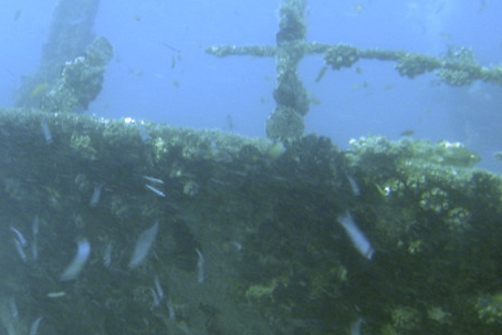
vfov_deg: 18.4
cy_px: 100
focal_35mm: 74
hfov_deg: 27.1
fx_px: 1032
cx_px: 147
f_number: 2.8
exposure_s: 1/45
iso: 50
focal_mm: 6
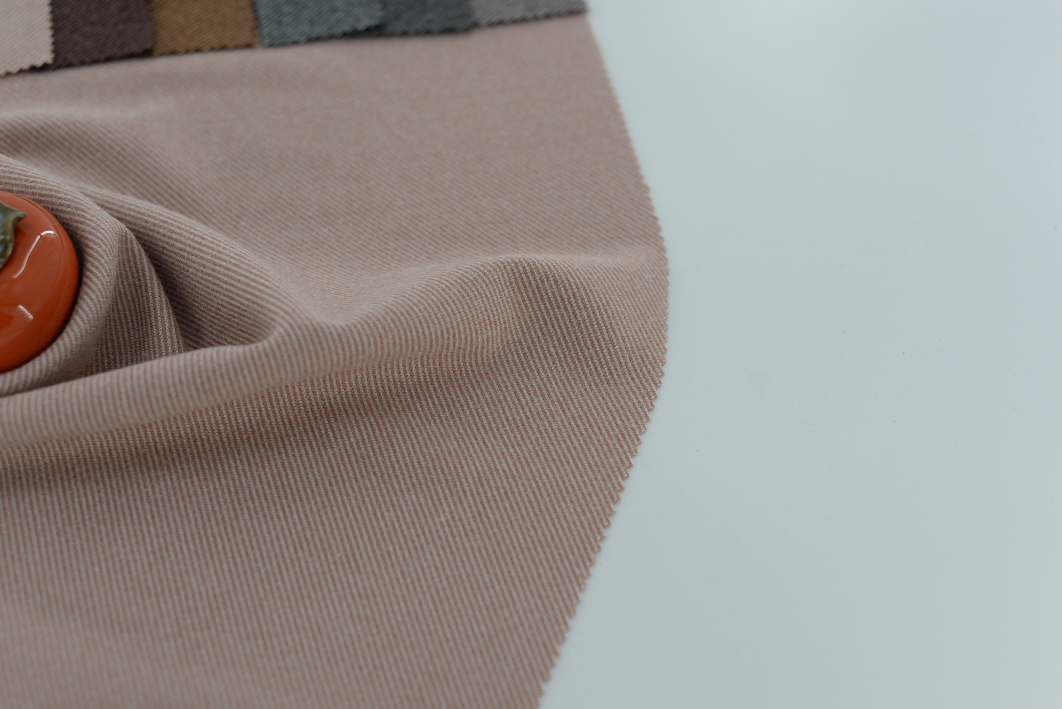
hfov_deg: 39.6
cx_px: 531
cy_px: 354
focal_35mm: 50
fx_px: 1475
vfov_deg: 27.0
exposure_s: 1/320
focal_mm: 50
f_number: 3.5
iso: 100
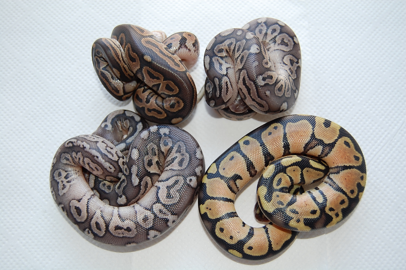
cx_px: 203
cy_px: 135
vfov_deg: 29.8
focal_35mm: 45
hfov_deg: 43.6
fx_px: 507
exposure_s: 1/60
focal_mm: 30
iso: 200
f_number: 4.2
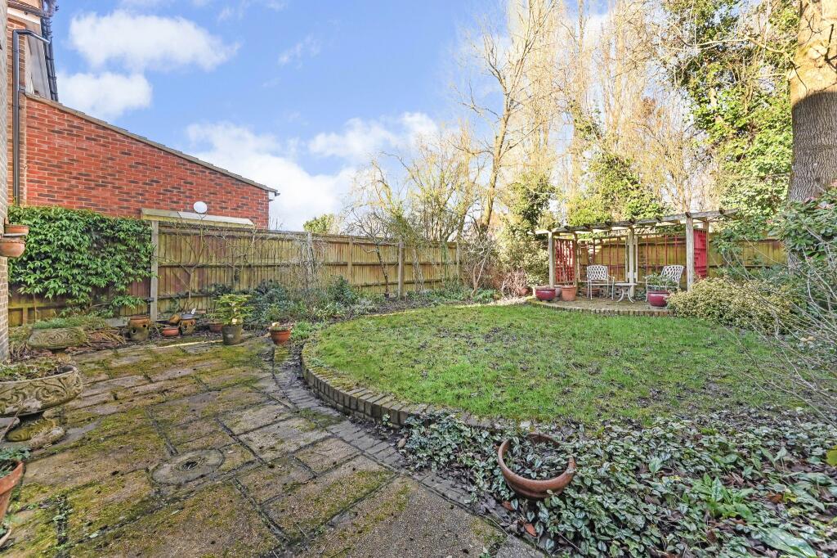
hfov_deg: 104.3
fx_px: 325
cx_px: 418
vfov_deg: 81.2
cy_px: 279
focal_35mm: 14
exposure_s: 1/100
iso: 400
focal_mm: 14
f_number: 9
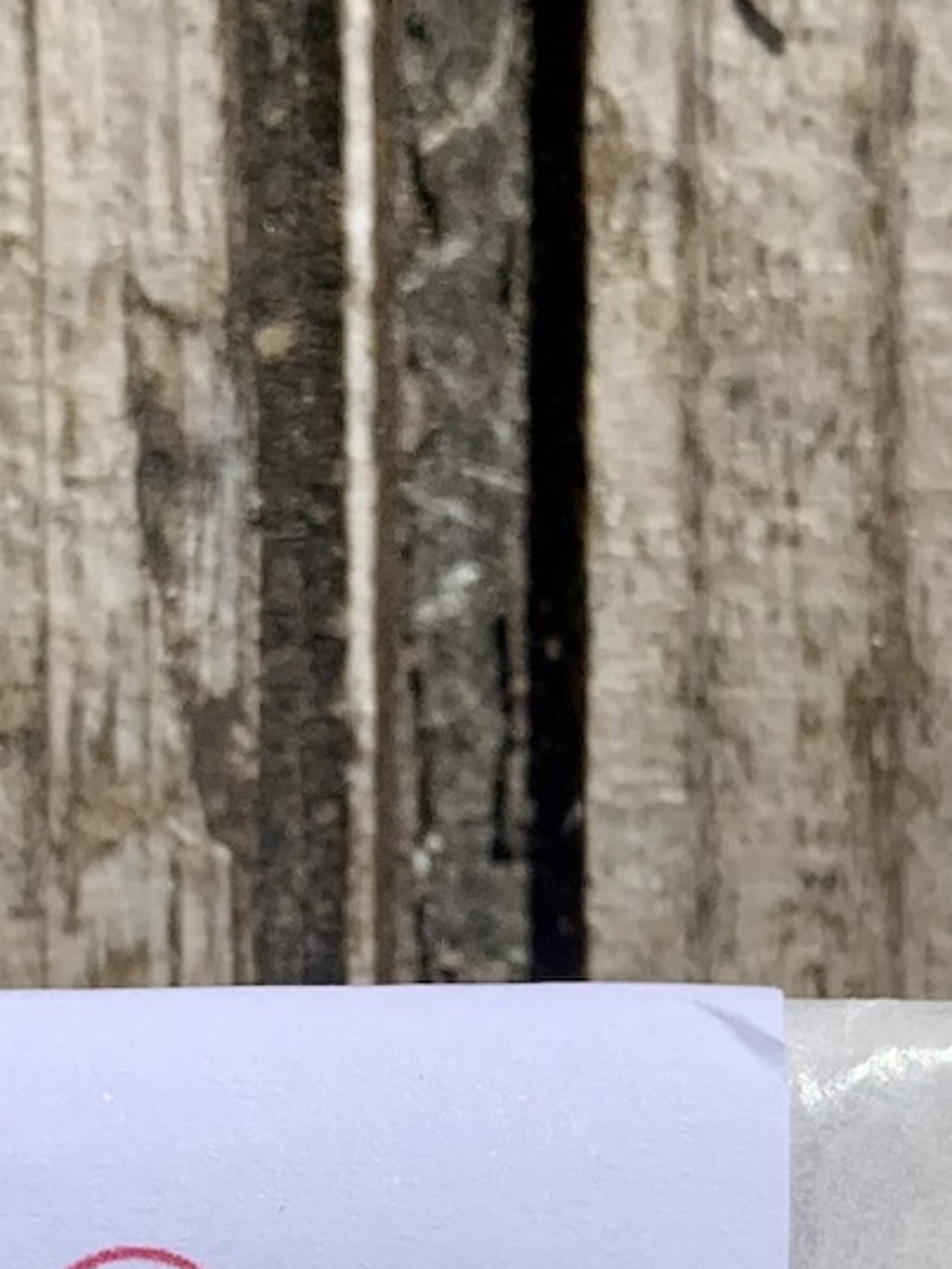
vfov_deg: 20.7
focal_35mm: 93
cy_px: 1087
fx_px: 3409
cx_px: 354
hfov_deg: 15.9
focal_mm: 4.25
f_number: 1.8
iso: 25
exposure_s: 1/8000
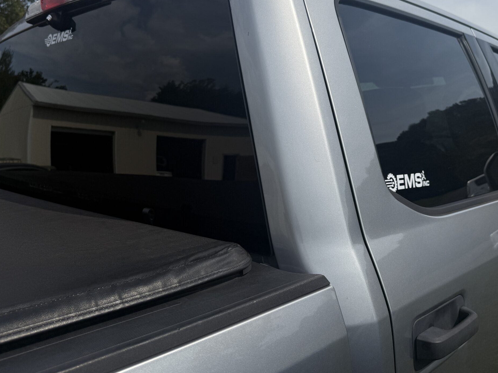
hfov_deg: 55.3
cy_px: 147
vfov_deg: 42.7
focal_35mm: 33
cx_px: 258
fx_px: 475
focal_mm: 6.76
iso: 80
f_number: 1.78
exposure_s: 1/14286
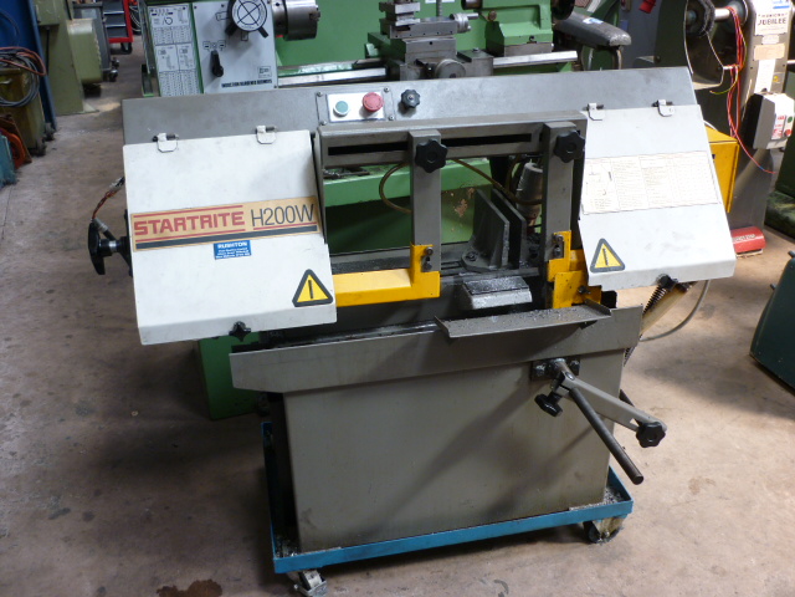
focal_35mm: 33
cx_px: 398
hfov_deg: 55.4
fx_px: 758
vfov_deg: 42.9
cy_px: 298
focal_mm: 5.5
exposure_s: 1/30
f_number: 2.8
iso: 100
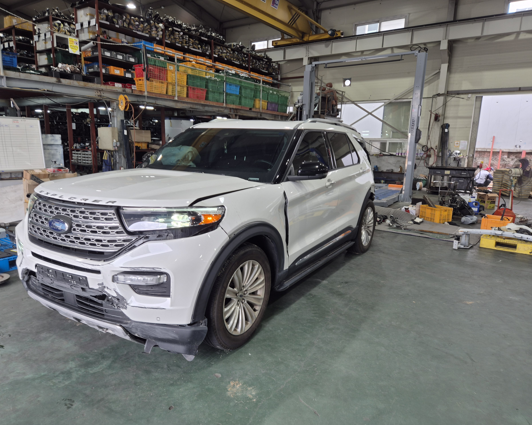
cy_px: 212
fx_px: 378
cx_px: 249
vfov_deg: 58.8
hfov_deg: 70.2
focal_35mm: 24
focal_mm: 5.4
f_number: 1.8
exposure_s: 1/50
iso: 25
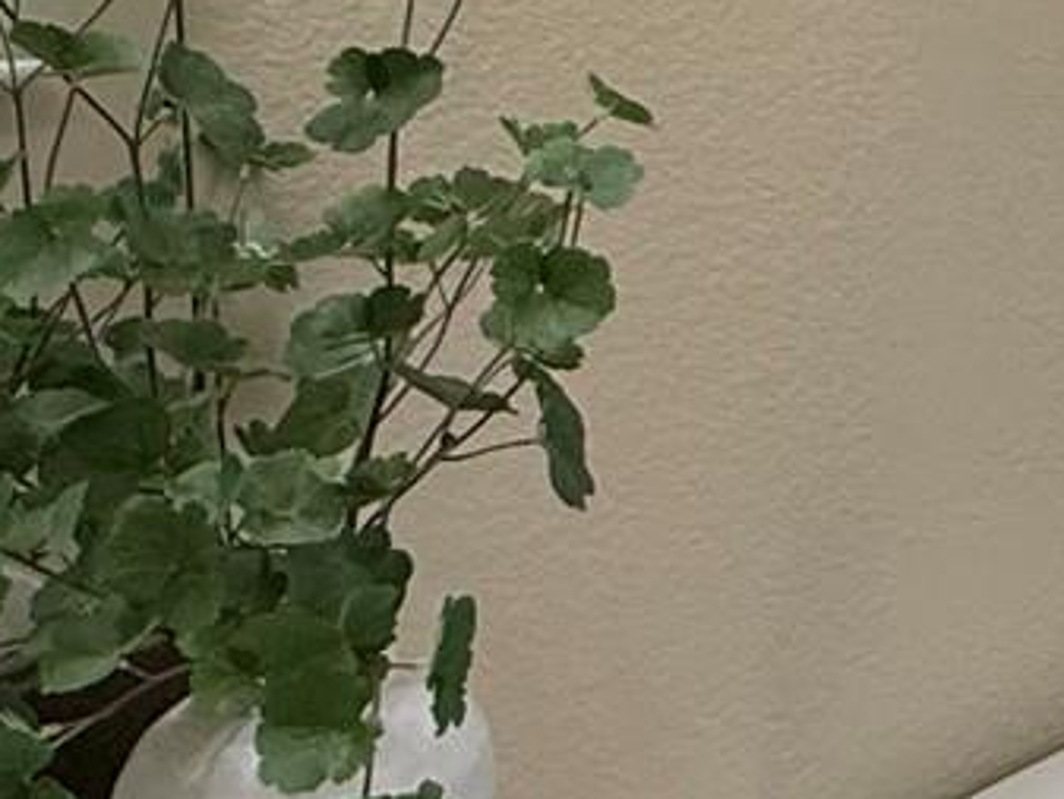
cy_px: -82
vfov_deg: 16.8
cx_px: 1705
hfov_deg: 19.3
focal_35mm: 85
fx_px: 2614
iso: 200
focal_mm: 2.22
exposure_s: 1/120
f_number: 2.2
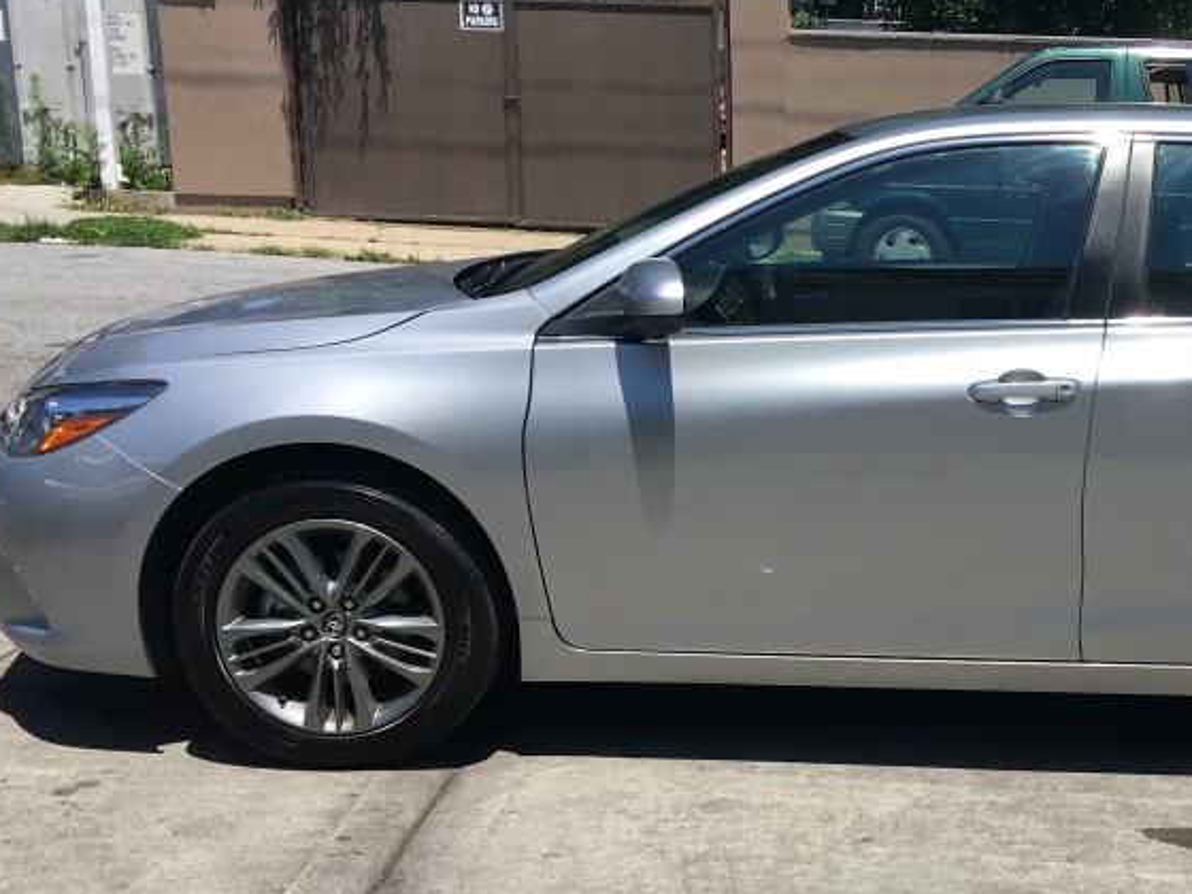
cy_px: 522
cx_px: 964
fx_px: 1825
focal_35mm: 53
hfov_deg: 35.0
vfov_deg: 27.5
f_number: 2.2
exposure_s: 1/1672
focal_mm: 4.15
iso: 25
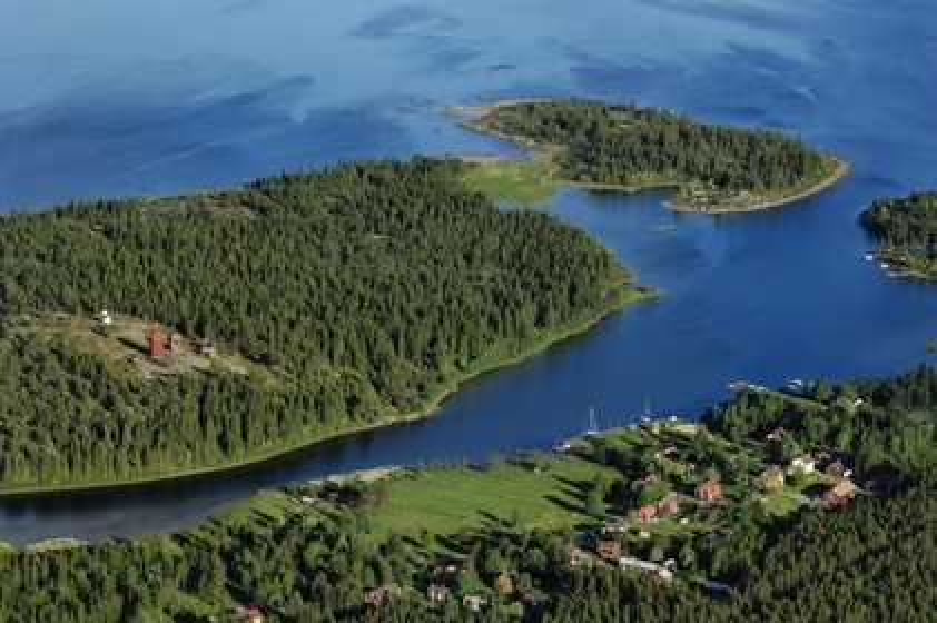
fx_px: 2731
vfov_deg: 13.0
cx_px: 468
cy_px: 312
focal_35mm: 105
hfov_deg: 19.5
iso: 100
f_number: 3.2
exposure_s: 1/1500
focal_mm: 70
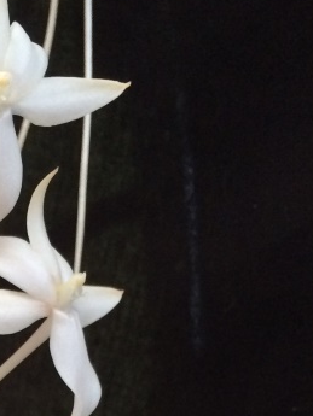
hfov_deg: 16.0
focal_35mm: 86
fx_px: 1036
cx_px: -133
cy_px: 541
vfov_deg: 20.7
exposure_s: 1/30
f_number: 2.2
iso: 200
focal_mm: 4.15
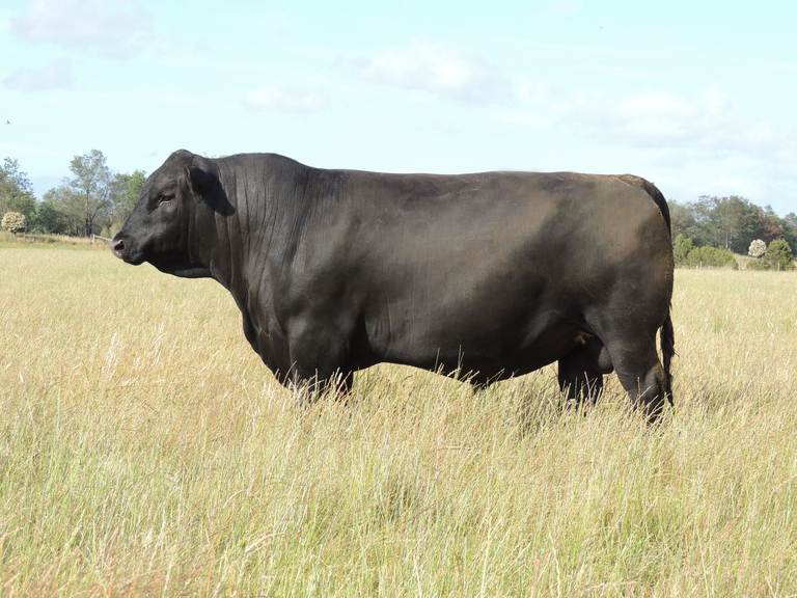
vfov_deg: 14.8
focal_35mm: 100
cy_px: 299
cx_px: 398
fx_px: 2302
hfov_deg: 19.6
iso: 100
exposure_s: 1/320
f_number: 4.1
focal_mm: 17.8
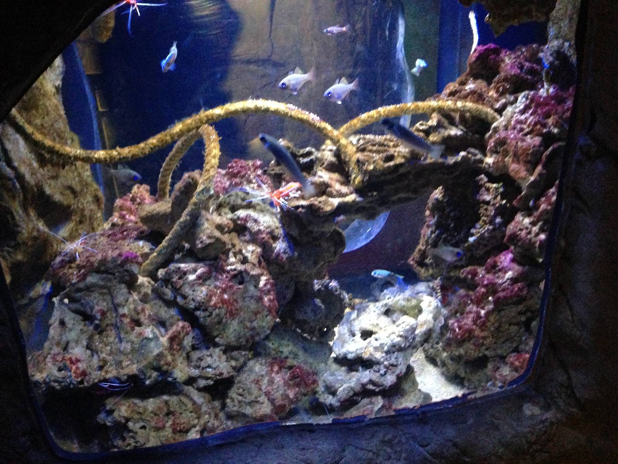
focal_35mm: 33
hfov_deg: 55.4
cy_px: 232
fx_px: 589
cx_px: 309
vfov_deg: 42.9
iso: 640
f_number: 2.4
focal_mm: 4.12
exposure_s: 1/15
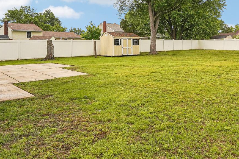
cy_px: 43
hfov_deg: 55.0
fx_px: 219
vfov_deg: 39.1
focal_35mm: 33
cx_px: 174
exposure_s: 1/400
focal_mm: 14
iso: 500
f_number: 8
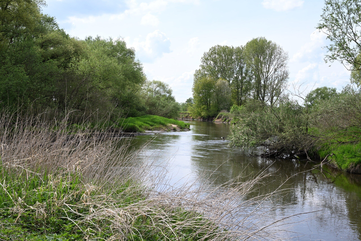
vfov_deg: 29.9
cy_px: 120
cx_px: 180
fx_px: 451
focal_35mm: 45
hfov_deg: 43.6
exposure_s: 1/640
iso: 800
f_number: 13
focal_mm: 45
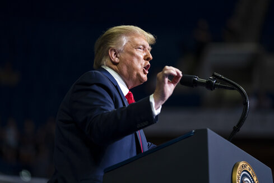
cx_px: 134
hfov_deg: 11.4
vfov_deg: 7.6
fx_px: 1378
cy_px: 90
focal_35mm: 181
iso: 1600
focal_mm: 173
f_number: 2.8
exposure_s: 1/2500
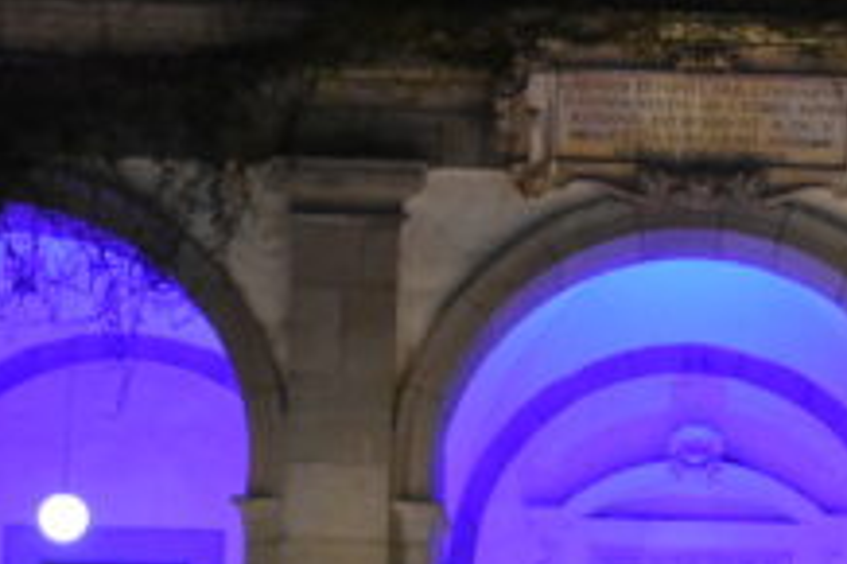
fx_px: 2915
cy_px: 618
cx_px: 723
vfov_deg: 10.9
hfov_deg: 16.4
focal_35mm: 124
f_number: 5
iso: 12800
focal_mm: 30
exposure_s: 1/100
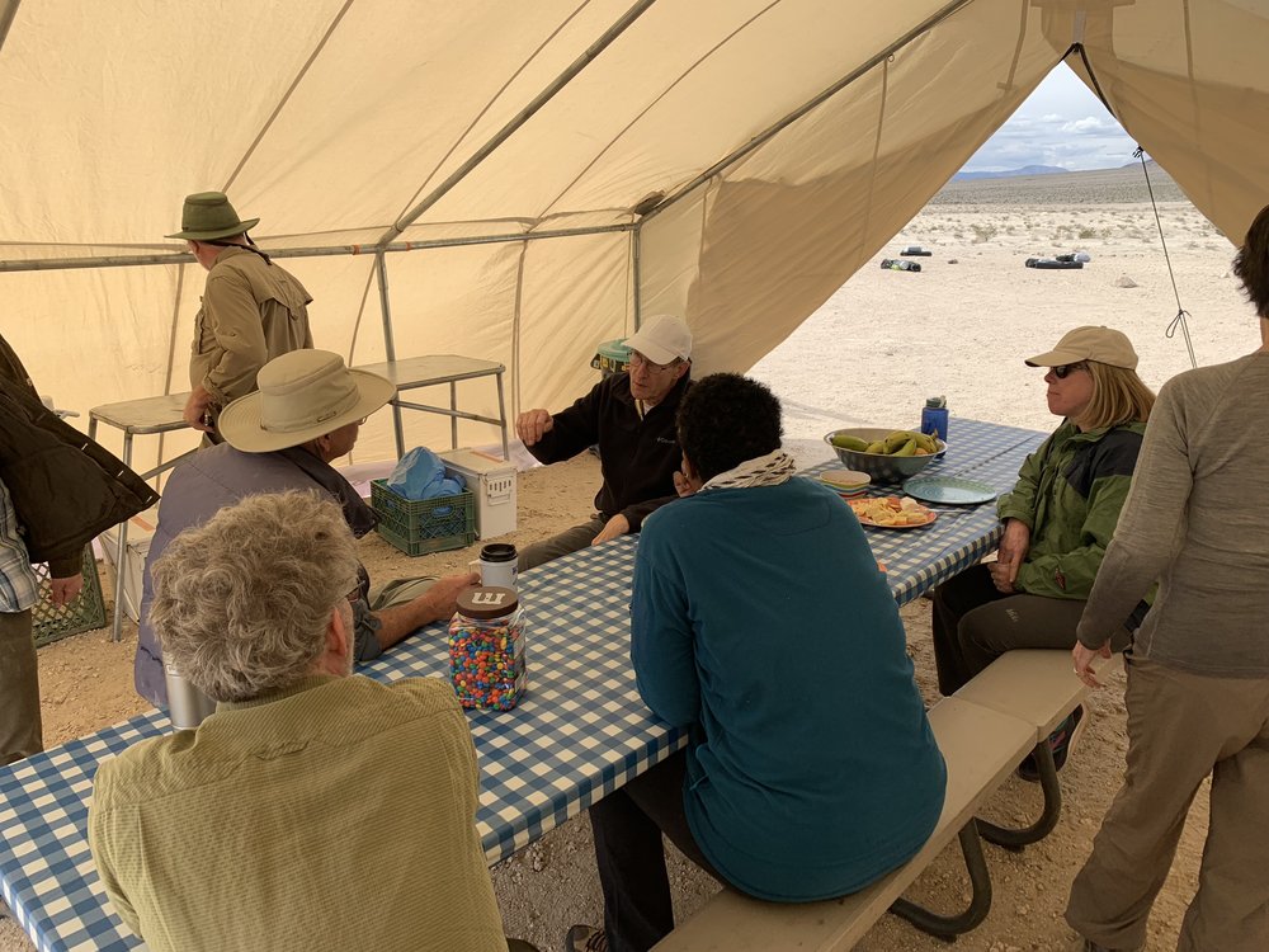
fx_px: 953
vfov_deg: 53.1
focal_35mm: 26
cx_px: 634
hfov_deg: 67.3
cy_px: 476
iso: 25
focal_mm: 4.25
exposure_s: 1/1136
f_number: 1.8
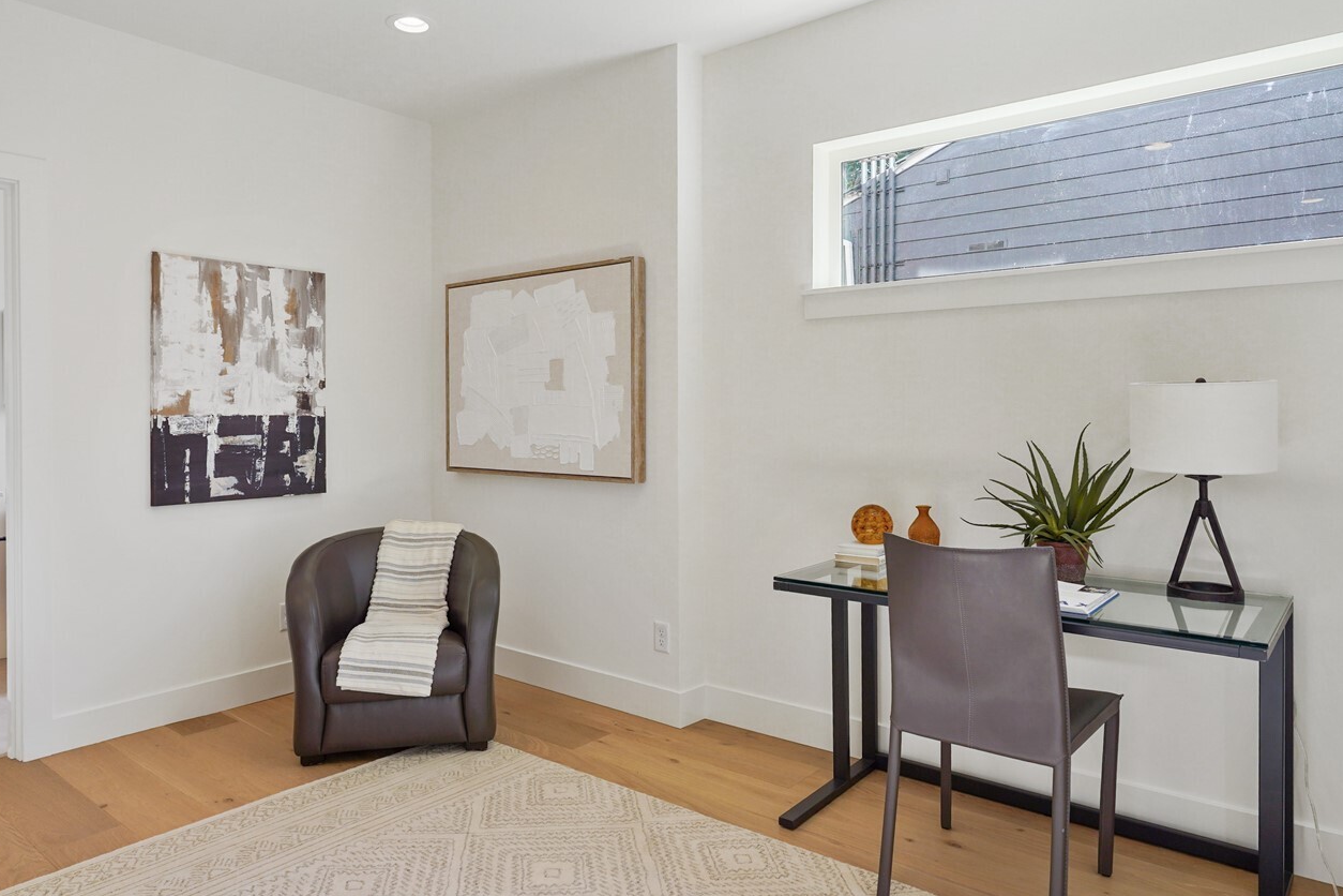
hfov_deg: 76.0
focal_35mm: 23
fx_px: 858
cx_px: 618
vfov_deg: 54.8
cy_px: 371
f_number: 7.1
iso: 200
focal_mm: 17
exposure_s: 1/50
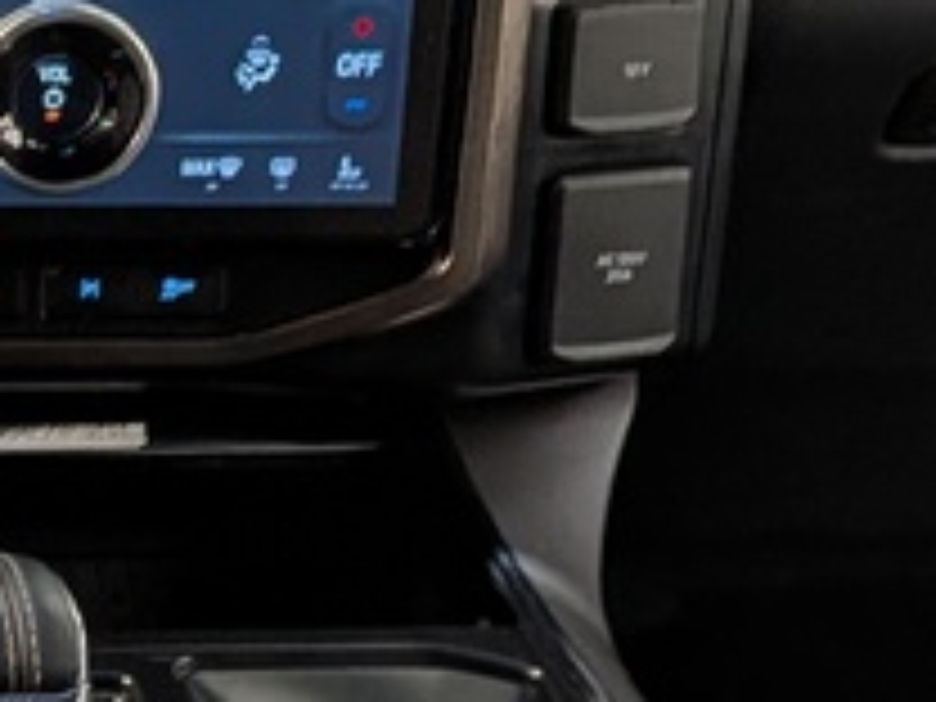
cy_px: 450
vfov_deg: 12.5
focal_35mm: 118
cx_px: -518
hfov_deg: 15.3
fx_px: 3191
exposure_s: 1/25
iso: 52
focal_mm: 4.53
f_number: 1.7
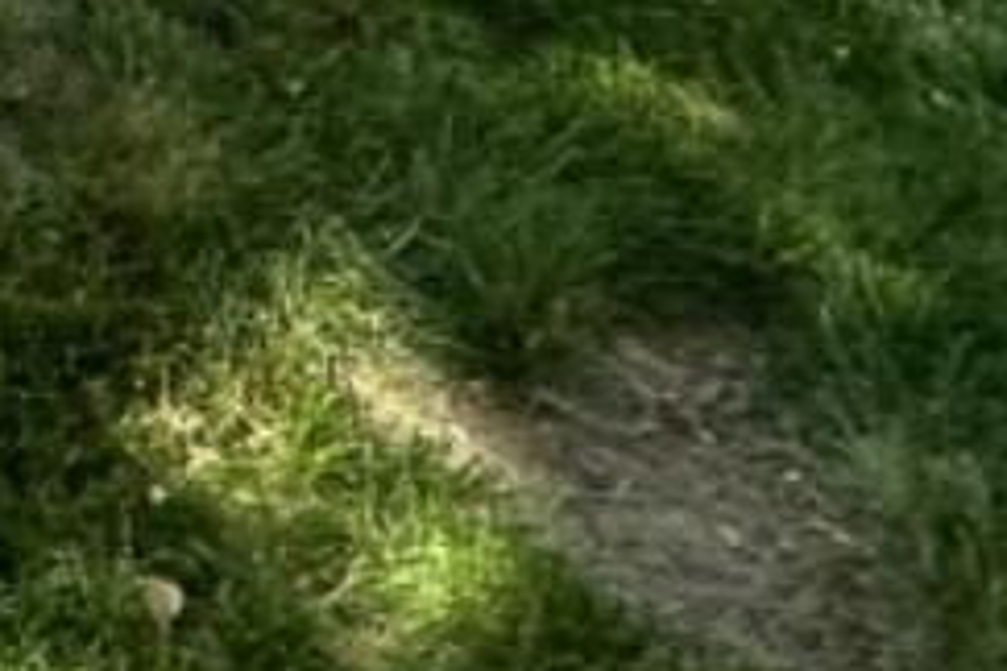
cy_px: -1530
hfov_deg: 16.2
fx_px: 2517
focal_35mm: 90
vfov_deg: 9.9
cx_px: -1115
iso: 40
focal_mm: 2.22
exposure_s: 1/744
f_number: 2.2
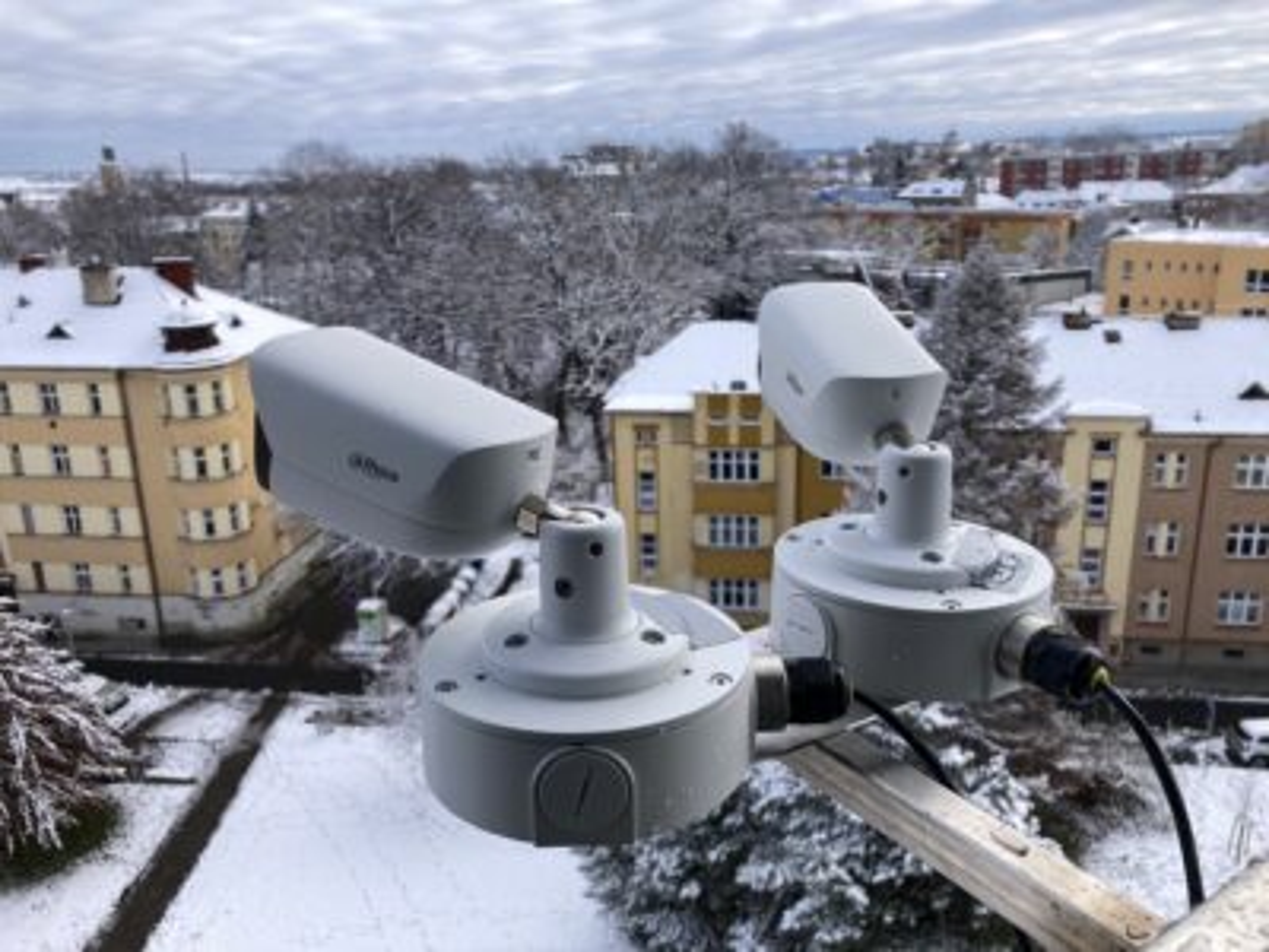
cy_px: 476
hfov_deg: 63.4
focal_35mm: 28
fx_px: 1026
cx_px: 634
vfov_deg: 49.7
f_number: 1.8
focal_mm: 3.99
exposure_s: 1/857
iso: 20
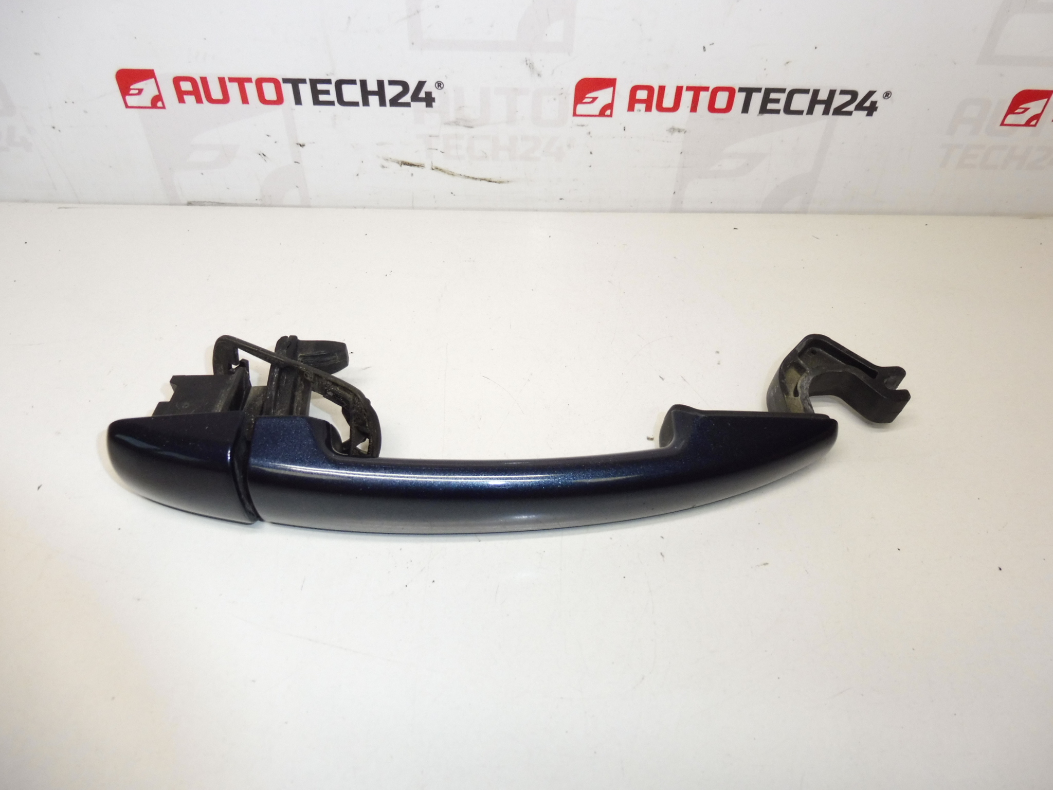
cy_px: 395
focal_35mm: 24
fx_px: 730
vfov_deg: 56.8
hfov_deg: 71.6
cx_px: 526
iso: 200
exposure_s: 1/200
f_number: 3.5
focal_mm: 4.3
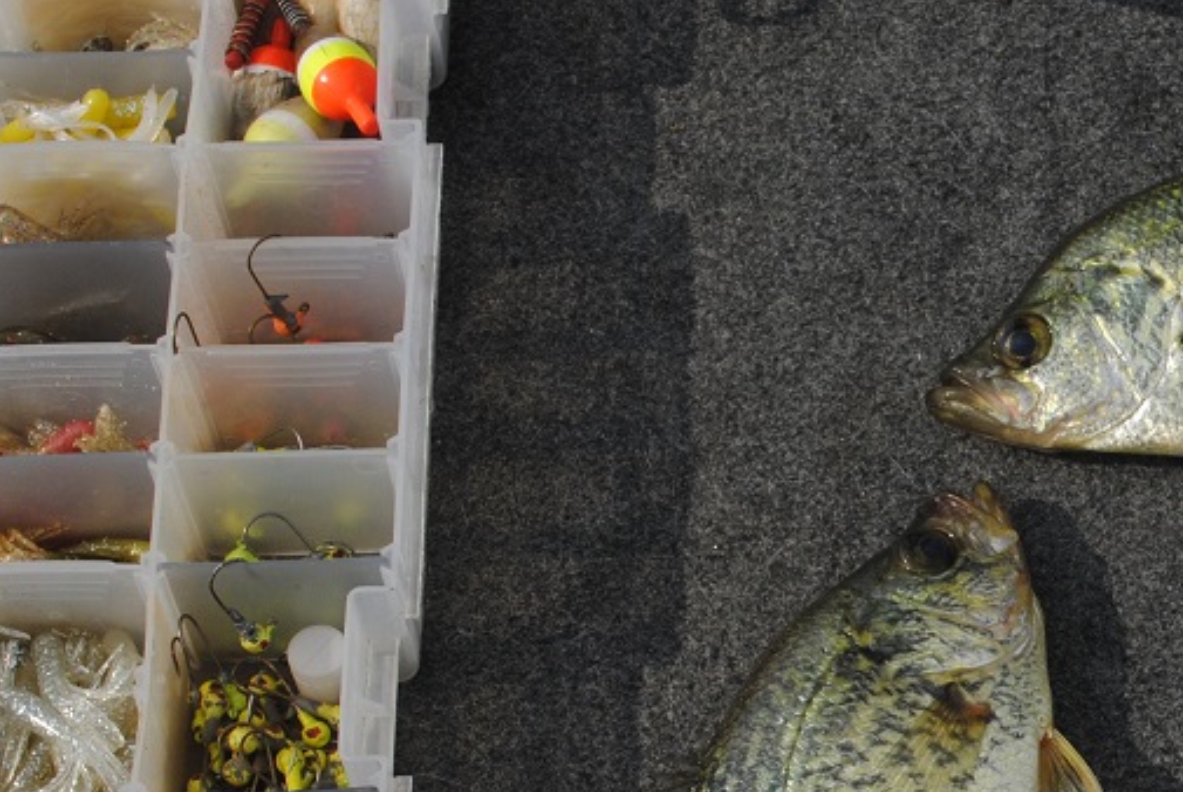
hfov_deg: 18.3
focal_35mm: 107
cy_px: 699
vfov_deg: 12.7
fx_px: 3520
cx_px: 1352
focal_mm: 30
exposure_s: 1/400
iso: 200
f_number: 10
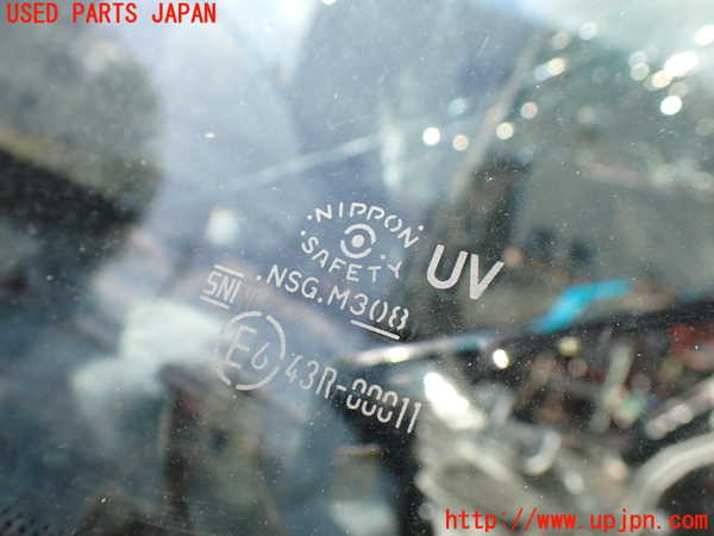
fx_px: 619
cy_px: 268
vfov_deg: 46.8
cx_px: 357
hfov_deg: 60.0
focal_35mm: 30
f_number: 3.2
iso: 100
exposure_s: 1/500
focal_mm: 5.4
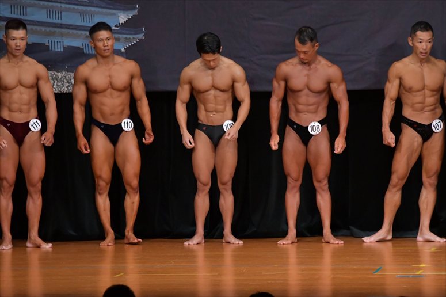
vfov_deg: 4.8
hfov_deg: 7.2
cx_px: 223
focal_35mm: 285
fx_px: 3529
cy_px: 148
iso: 5000
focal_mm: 190
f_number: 5.6
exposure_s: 1/400
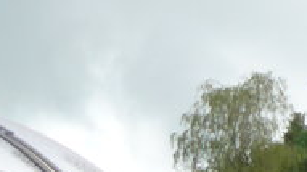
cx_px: -519
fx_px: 2448
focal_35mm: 301
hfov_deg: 6.7
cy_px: 350
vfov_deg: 4.0
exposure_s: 1/400
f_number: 2.8
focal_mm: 9
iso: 80
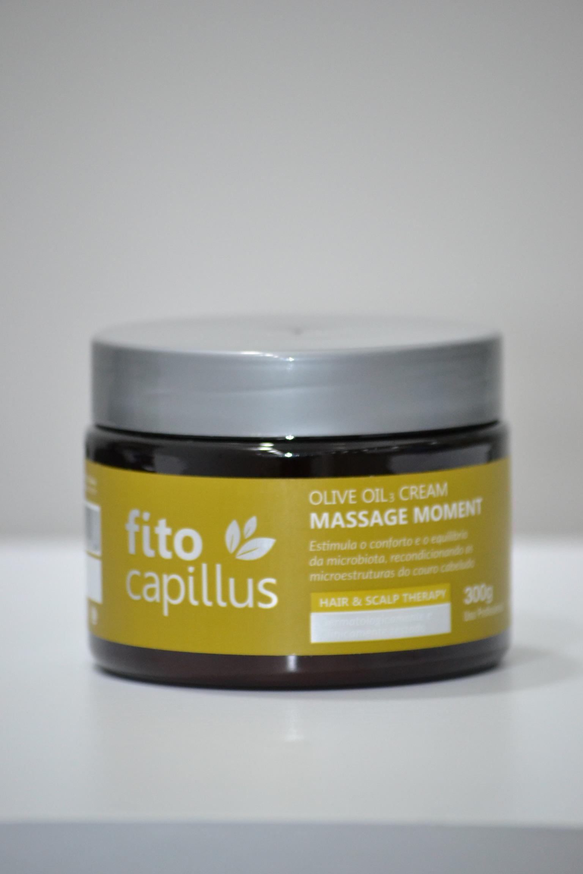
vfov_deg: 10.2
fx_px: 4919
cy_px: 437
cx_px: 292
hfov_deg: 6.8
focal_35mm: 202
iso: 1600
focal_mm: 135
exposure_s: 1/100
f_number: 5
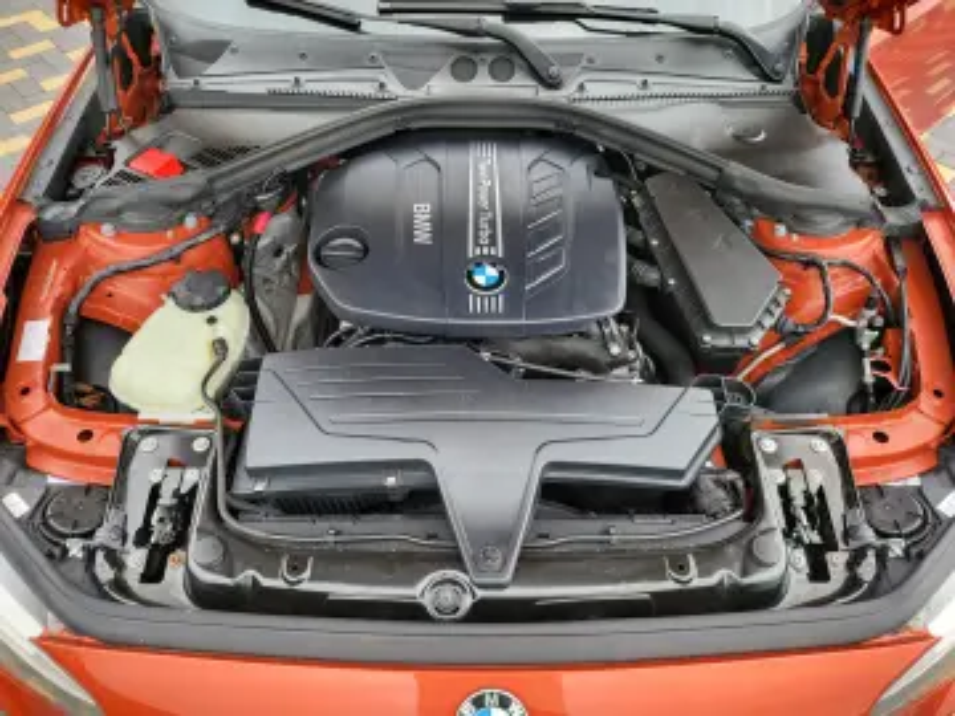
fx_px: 662
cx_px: 478
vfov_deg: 56.8
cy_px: 358
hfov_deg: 71.6
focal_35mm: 24
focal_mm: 5
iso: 40
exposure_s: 1/101
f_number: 1.8
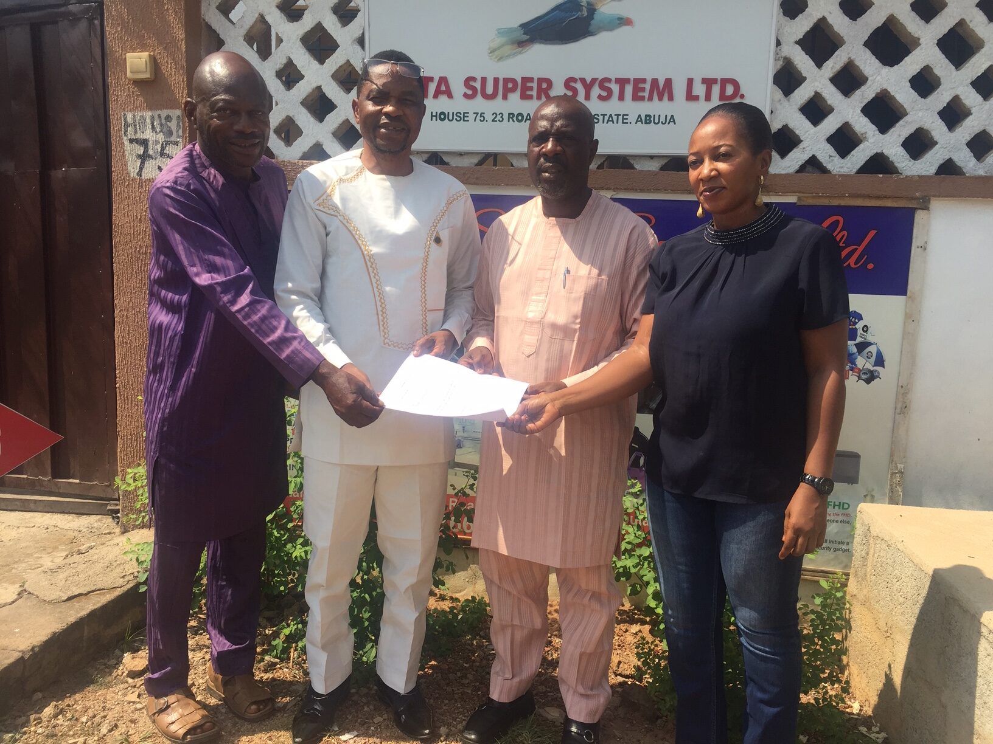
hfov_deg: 61.7
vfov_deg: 48.2
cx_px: 496
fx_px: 832
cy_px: 372
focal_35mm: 29
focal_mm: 4.15
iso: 32
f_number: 2.2
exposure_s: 1/1199
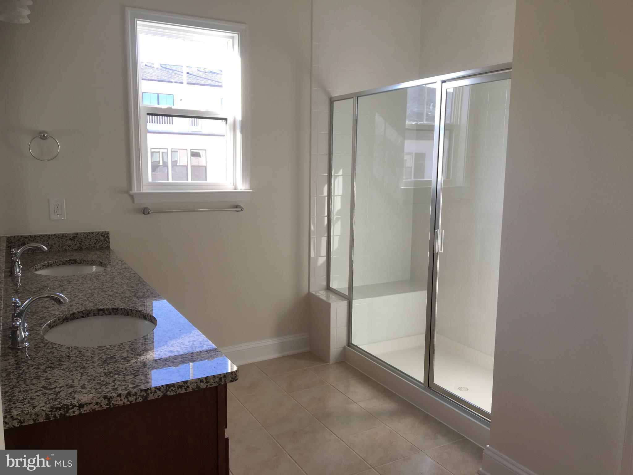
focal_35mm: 29
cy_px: 238
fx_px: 530
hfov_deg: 61.7
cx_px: 316
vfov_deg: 48.2
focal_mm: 4.15
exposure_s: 1/60
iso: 25
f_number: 2.2
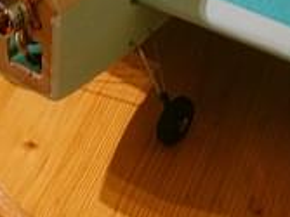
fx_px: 1122
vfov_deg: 10.8
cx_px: 274
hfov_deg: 14.5
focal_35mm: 134
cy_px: -56
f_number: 2.8
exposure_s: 1/8
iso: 139
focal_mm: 5.8
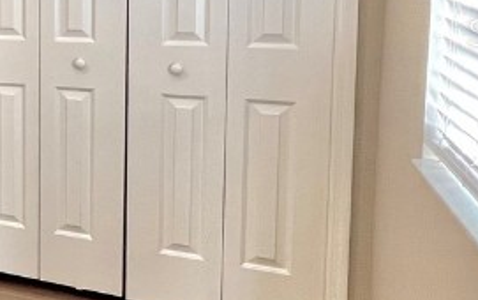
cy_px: 32
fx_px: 678
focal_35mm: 52
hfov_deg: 26.2
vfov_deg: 24.3
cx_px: -268
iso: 125
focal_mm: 1.57
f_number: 1.8
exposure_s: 1/99
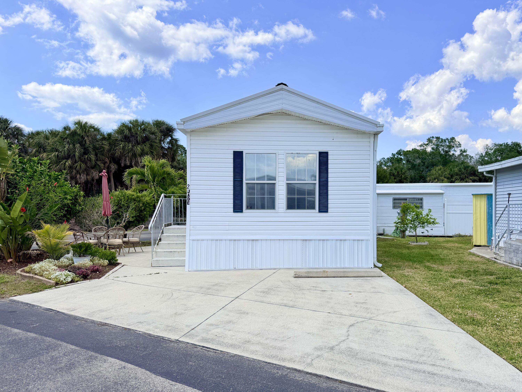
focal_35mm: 24
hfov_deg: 71.6
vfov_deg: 56.8
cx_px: 261
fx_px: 362
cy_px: 196
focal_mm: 6.76
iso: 80
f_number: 1.78
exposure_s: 1/3584
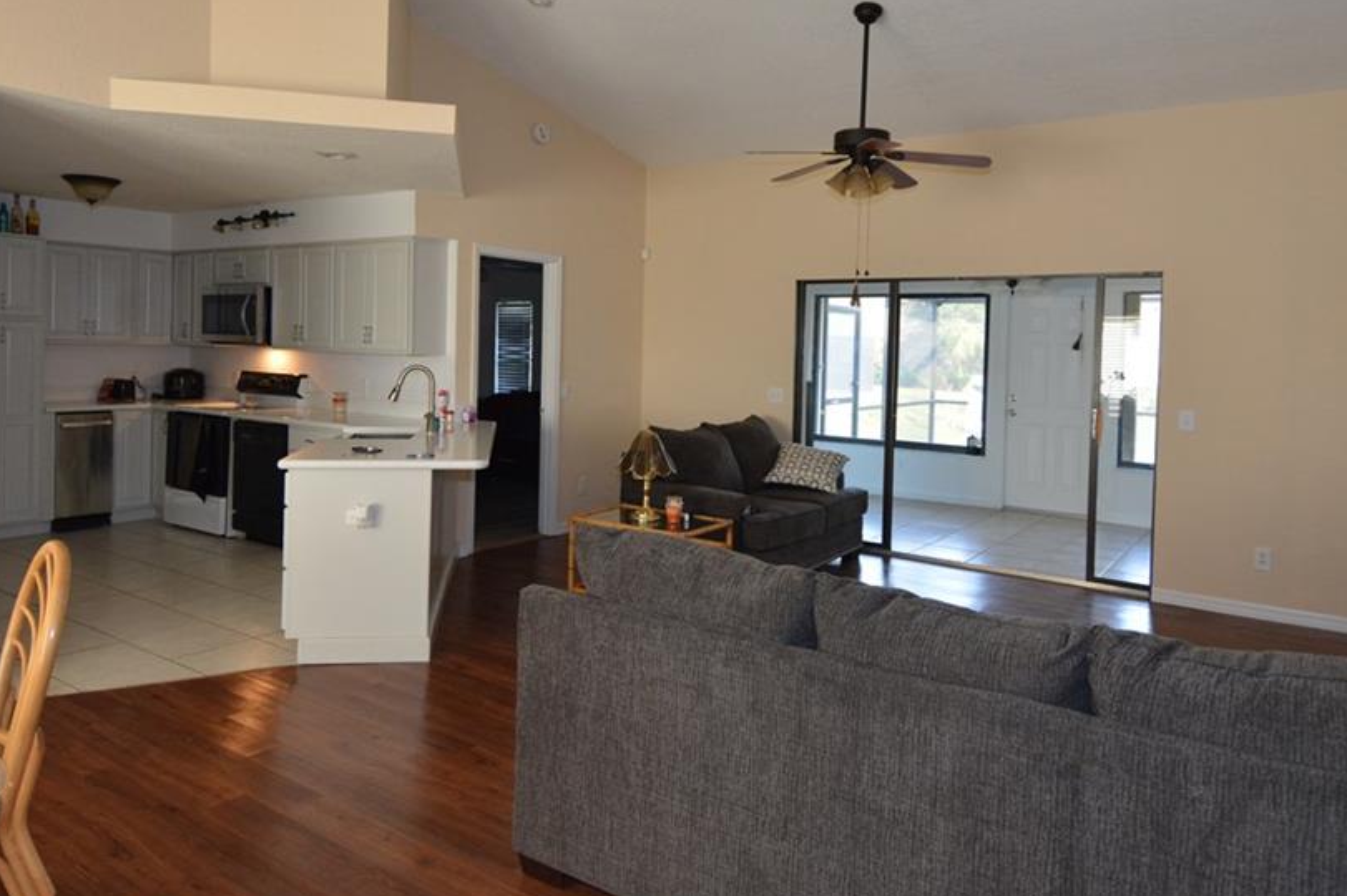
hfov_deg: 72.3
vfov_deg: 51.7
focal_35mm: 25
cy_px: 370
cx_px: 644
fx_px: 921
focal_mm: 13
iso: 1250
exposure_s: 1/60
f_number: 4
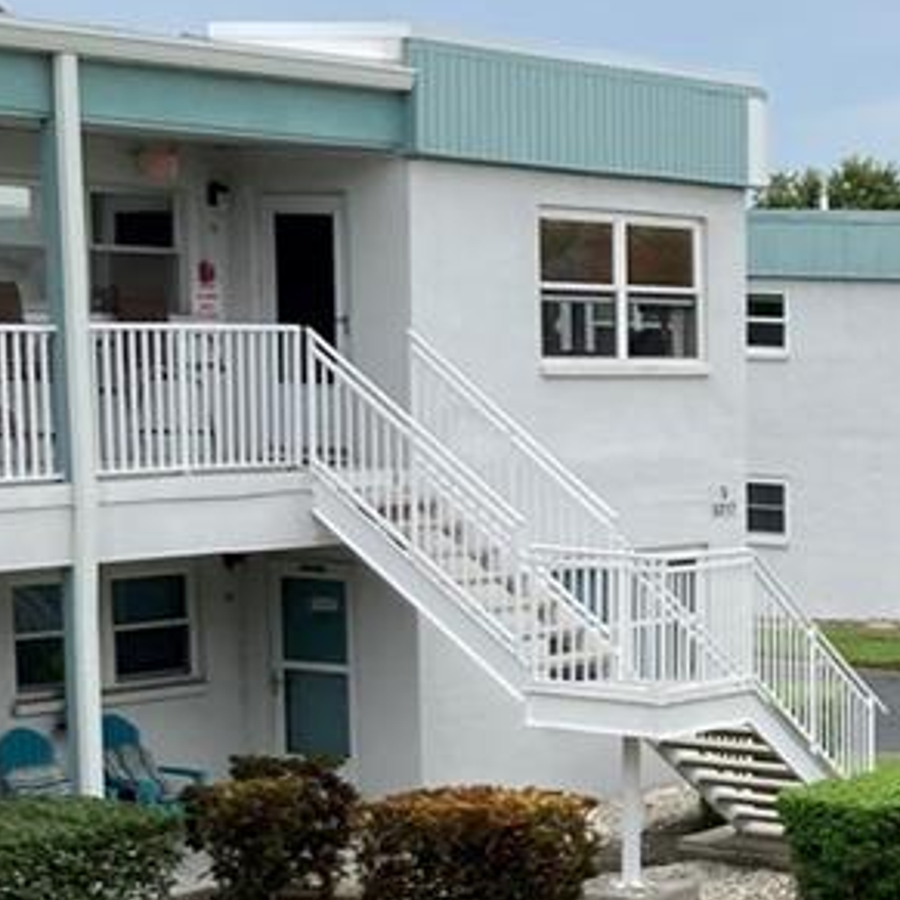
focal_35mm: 102
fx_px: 3000
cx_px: 1209
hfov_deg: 16.1
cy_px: 903
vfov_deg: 16.7
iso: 20
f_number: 1.8
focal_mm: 3.99
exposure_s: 1/873
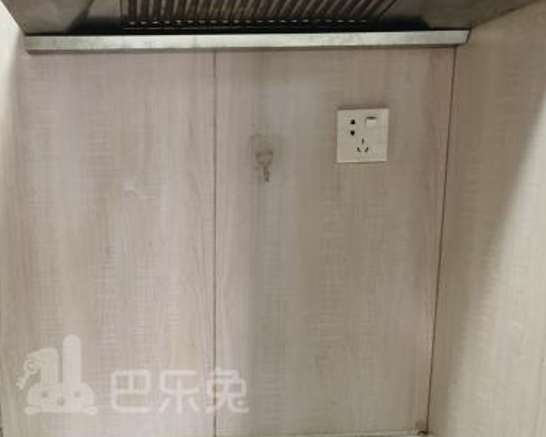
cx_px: 133
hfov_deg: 37.8
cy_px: 376
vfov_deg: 30.3
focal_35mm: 48
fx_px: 775
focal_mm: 6.54
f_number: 1.57
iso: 456
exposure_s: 1/33.3
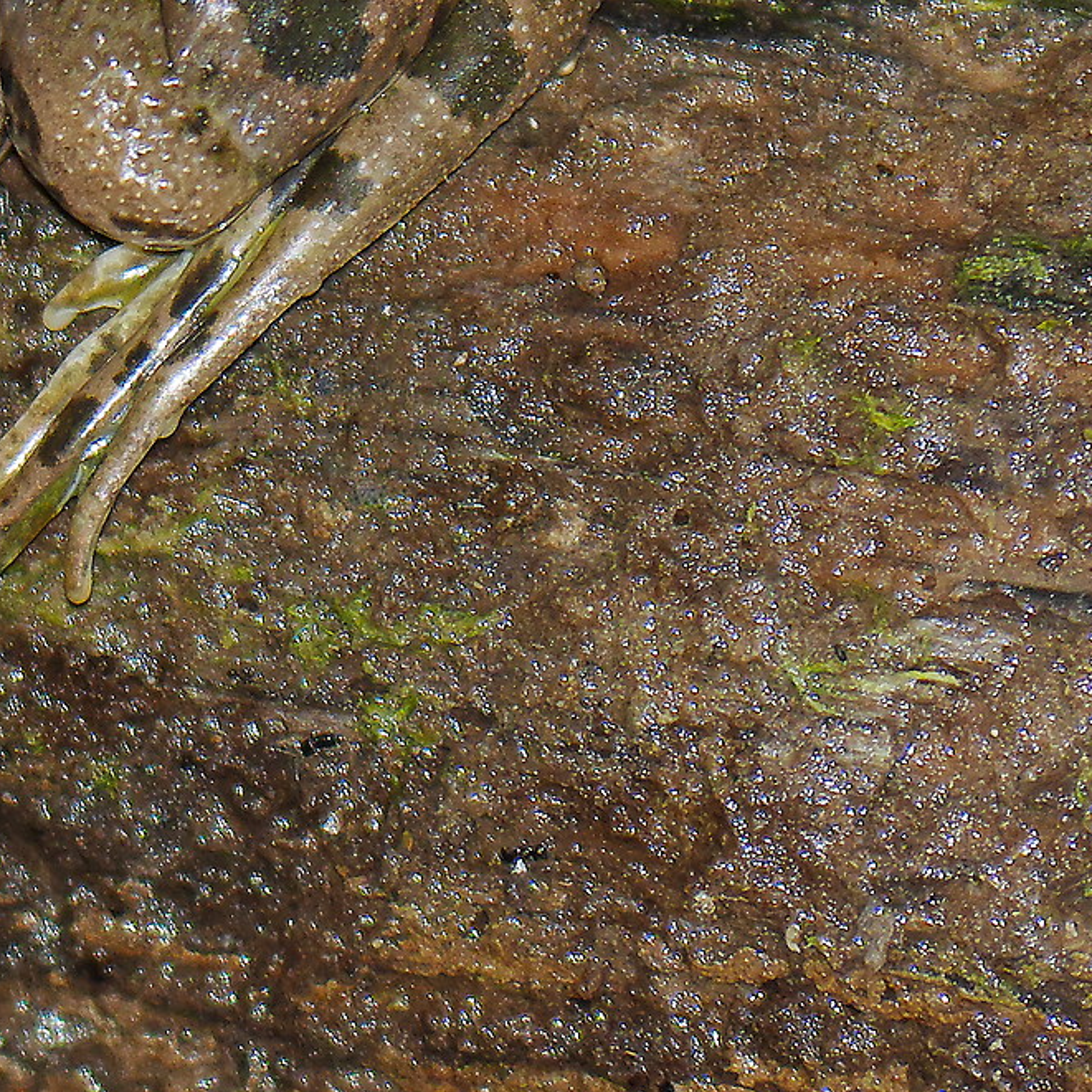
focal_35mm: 1926
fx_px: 68740
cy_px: 61
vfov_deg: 0.9
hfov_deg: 0.9
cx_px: -385
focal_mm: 300
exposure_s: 1/250
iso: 400
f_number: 5.6
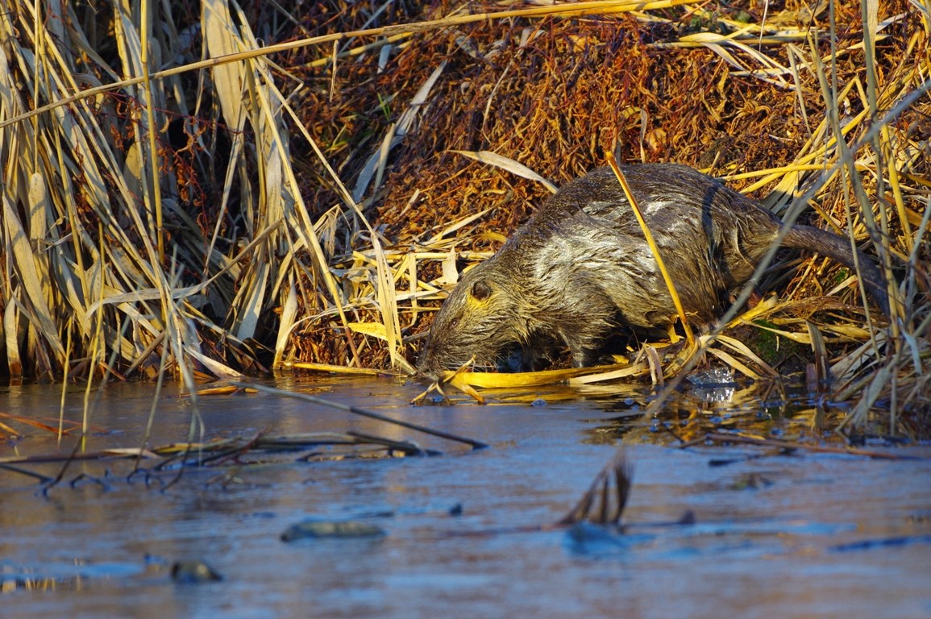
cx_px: 466
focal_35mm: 675
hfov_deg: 3.1
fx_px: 17441
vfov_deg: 2.0
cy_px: 310
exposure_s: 1/250
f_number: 5.6
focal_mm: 450
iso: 400
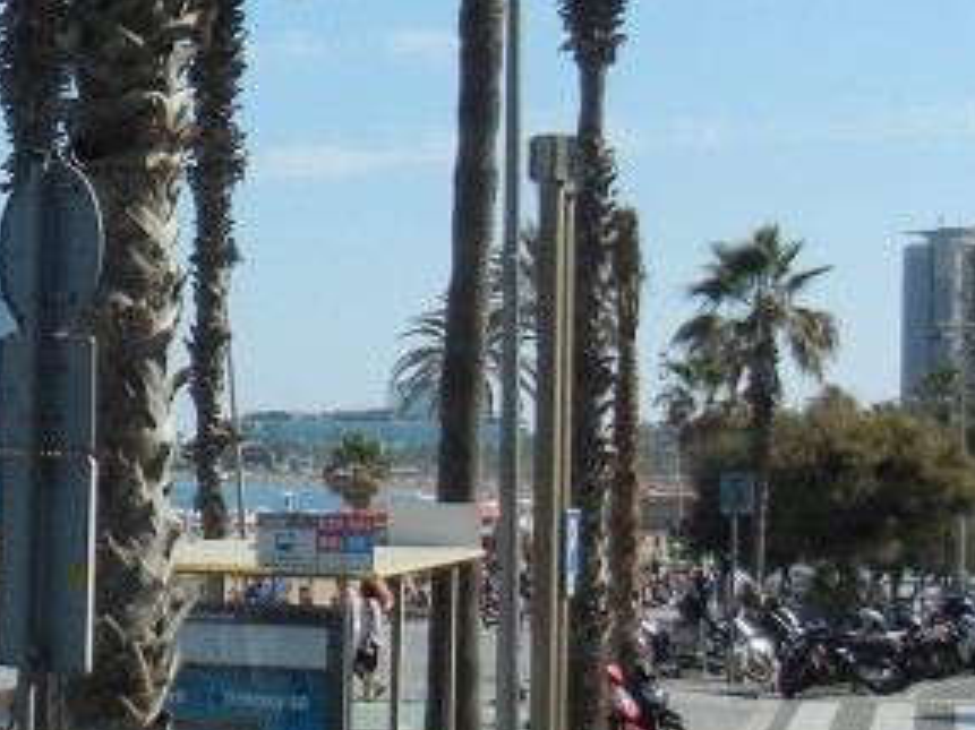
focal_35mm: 107
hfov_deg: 17.2
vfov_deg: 13.8
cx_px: -313
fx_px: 3013
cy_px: 373
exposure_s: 1/444
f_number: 7
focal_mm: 5.4
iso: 160
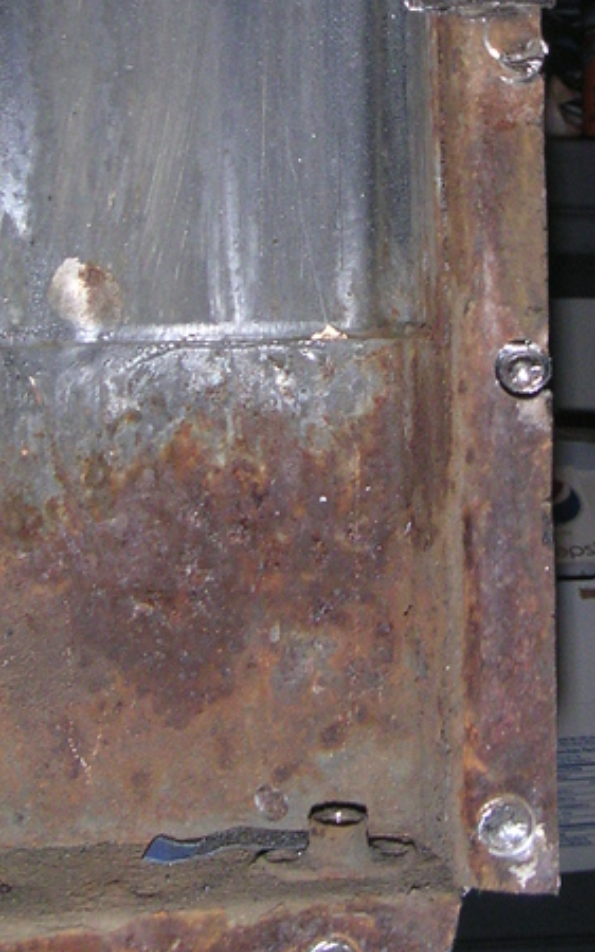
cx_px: 383
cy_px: 226
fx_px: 1739
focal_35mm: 67
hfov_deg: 19.4
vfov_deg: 30.1
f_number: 6.7
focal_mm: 5.7
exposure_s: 1/45
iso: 160
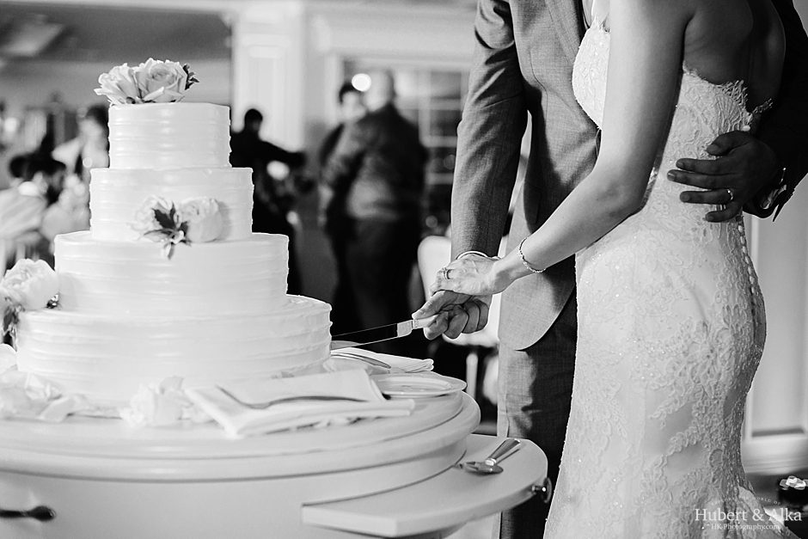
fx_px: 1122
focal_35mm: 50
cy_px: 270
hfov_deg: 39.6
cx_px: 404
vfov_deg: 27.0
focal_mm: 50
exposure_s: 1/125
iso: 250
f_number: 2.2
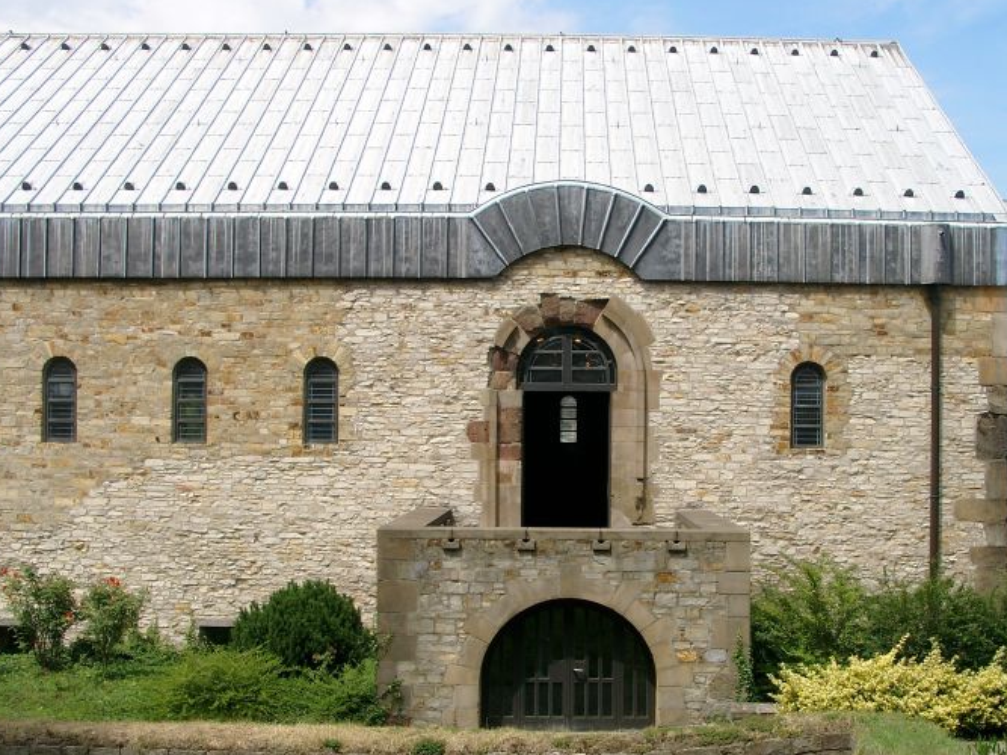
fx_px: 1222
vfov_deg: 34.3
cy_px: 412
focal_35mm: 42
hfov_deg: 44.6
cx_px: 586
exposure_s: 1/661
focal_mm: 7.39
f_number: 4
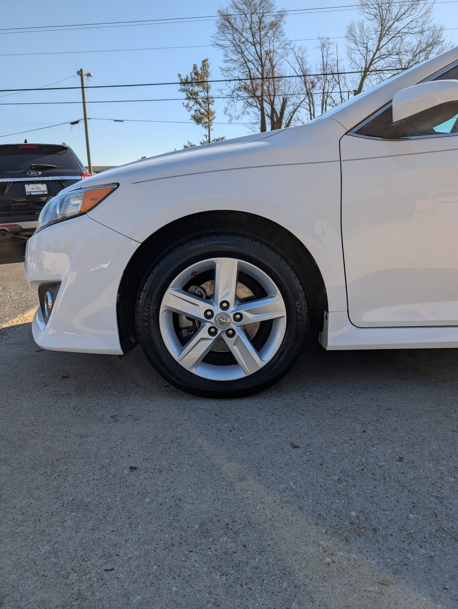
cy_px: 304
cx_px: 229
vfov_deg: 71.5
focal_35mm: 24
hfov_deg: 56.9
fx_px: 422
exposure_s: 1/786
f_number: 1.68
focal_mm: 6.9
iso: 19
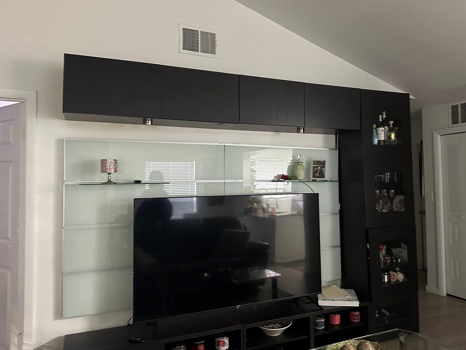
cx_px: 266
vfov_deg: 49.7
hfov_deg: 63.1
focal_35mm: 28
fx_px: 377
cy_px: 161
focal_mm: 6.86
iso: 800
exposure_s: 1/30
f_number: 1.78
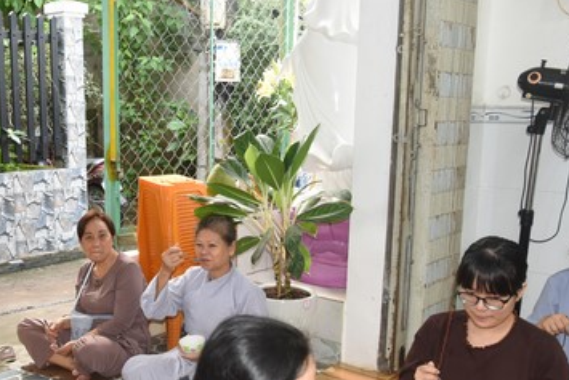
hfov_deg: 43.7
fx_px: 696
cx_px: 176
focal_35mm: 44
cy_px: 241
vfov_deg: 30.4
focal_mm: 24
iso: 1250
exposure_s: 1/200
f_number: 4
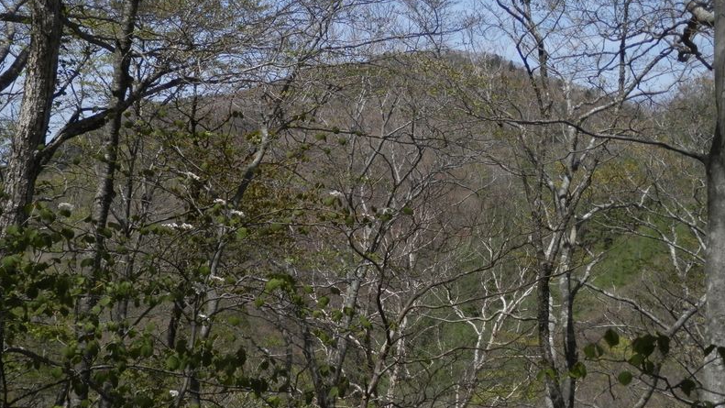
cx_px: 360
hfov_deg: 38.5
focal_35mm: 54
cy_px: 146
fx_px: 1038
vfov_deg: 22.2
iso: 80
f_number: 4
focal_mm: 8.9
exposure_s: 1/800
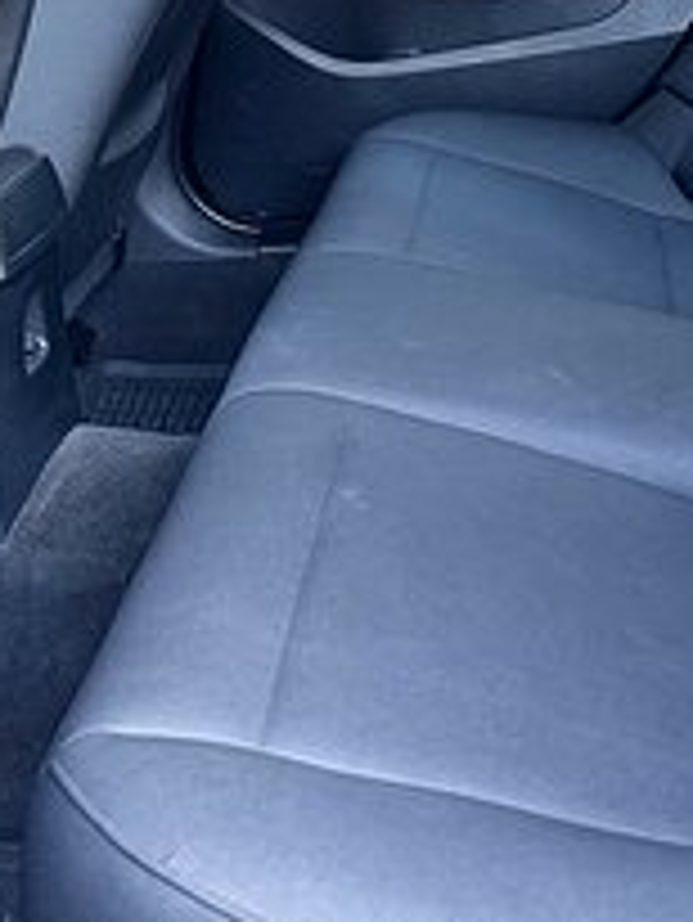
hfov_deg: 22.6
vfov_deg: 28.4
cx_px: 562
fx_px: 1707
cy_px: 4
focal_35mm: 64
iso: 200
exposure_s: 1/100
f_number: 1.78
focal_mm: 6.76
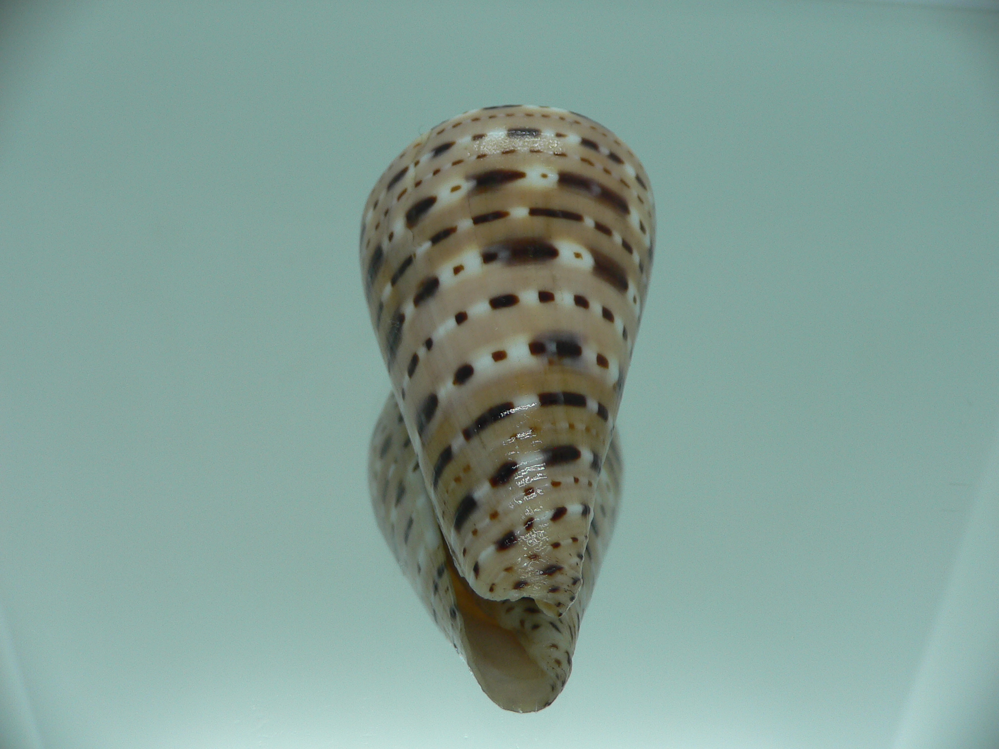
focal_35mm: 35
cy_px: 374
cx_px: 500
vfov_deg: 40.7
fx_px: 1010
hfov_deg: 52.6
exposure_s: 1/80
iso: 80
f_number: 2.8
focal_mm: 4.6
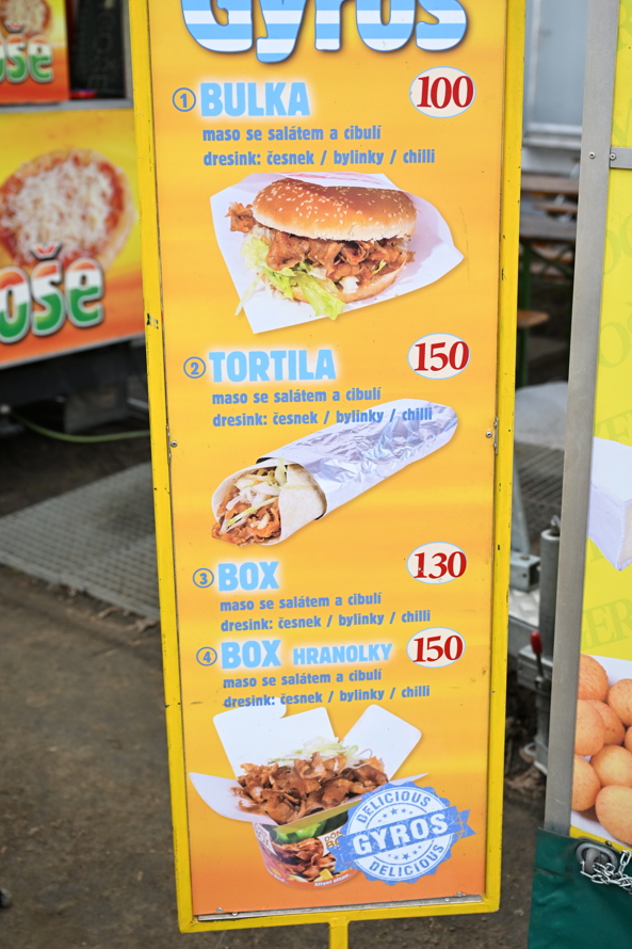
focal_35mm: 50
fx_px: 1317
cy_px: 414
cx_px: 362
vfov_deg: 39.5
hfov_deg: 27.0
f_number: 3.5
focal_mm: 43
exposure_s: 1/640
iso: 1250
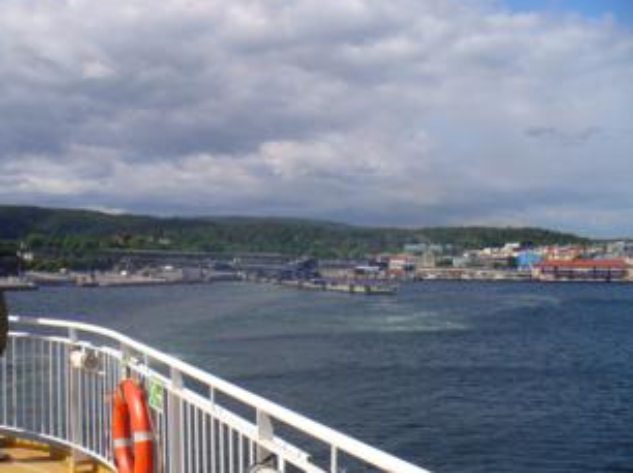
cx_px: 244
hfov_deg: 41.0
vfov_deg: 31.5
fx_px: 841
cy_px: 239
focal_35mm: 46
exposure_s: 1/400
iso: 64
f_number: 5.6
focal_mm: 6.1
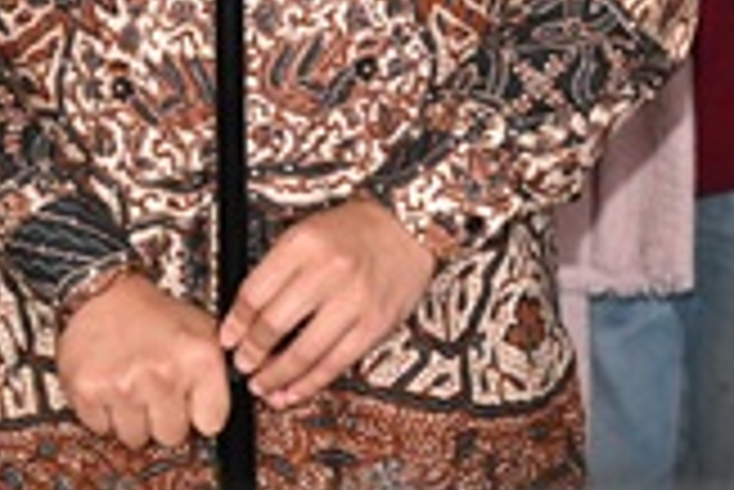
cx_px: 329
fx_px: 8265
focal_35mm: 405
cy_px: -400
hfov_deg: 5.1
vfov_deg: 3.4
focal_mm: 110
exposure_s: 1/200
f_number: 5
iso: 5000
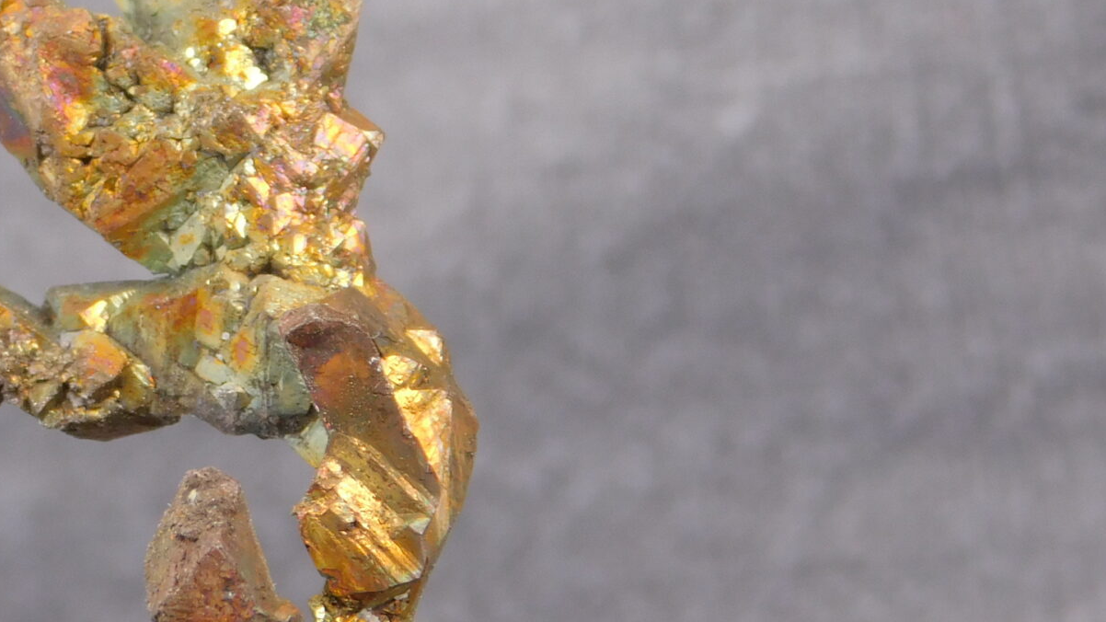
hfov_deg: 6.9
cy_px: 239
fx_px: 9120
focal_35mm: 311
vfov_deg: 3.9
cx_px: 226
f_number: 5
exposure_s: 1/50
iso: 125
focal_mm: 23.7
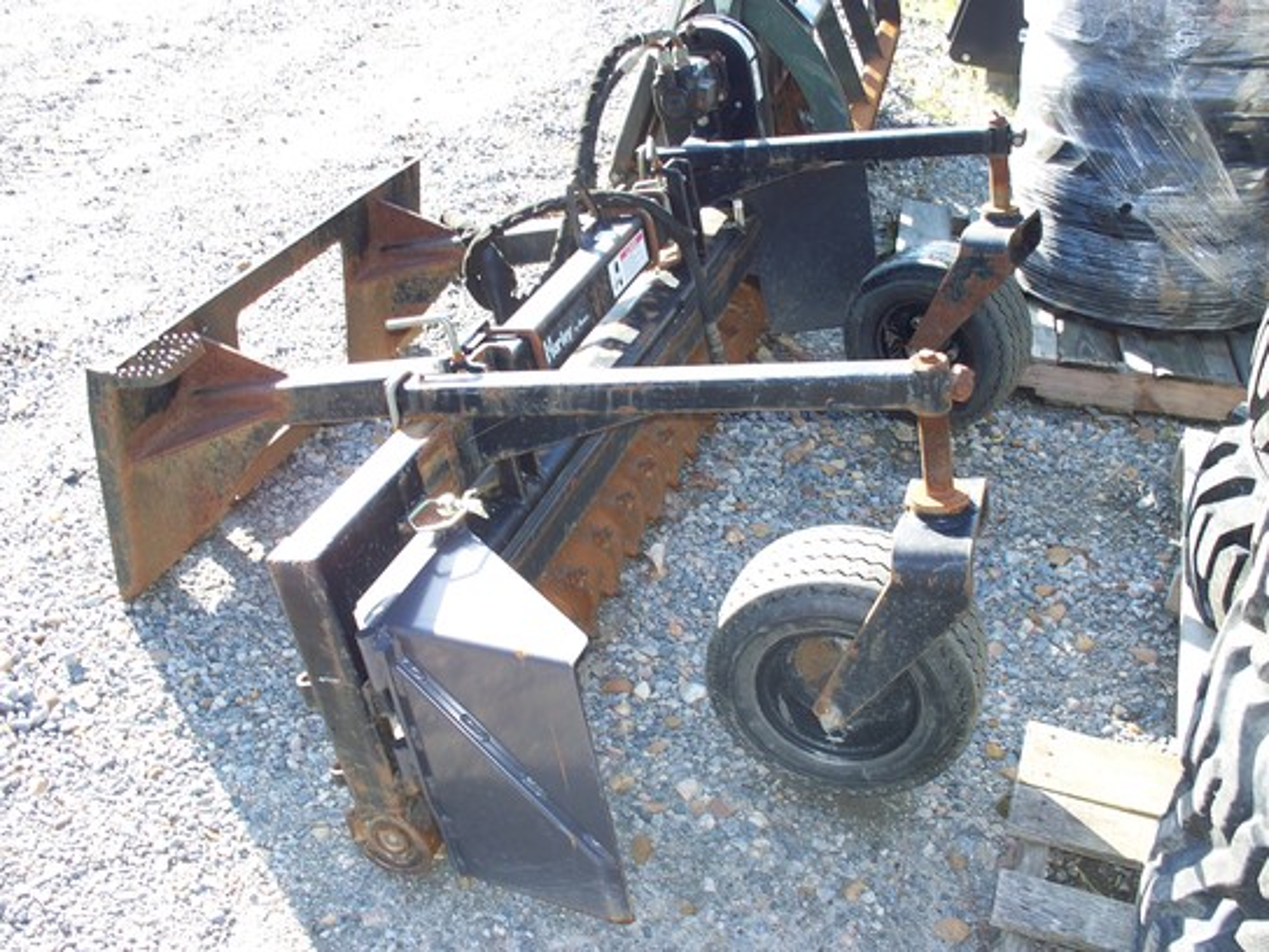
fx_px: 1320
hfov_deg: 51.4
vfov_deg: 39.7
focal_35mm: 36
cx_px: 634
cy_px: 476
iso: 80
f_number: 2.8
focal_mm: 7.54
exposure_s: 1/125
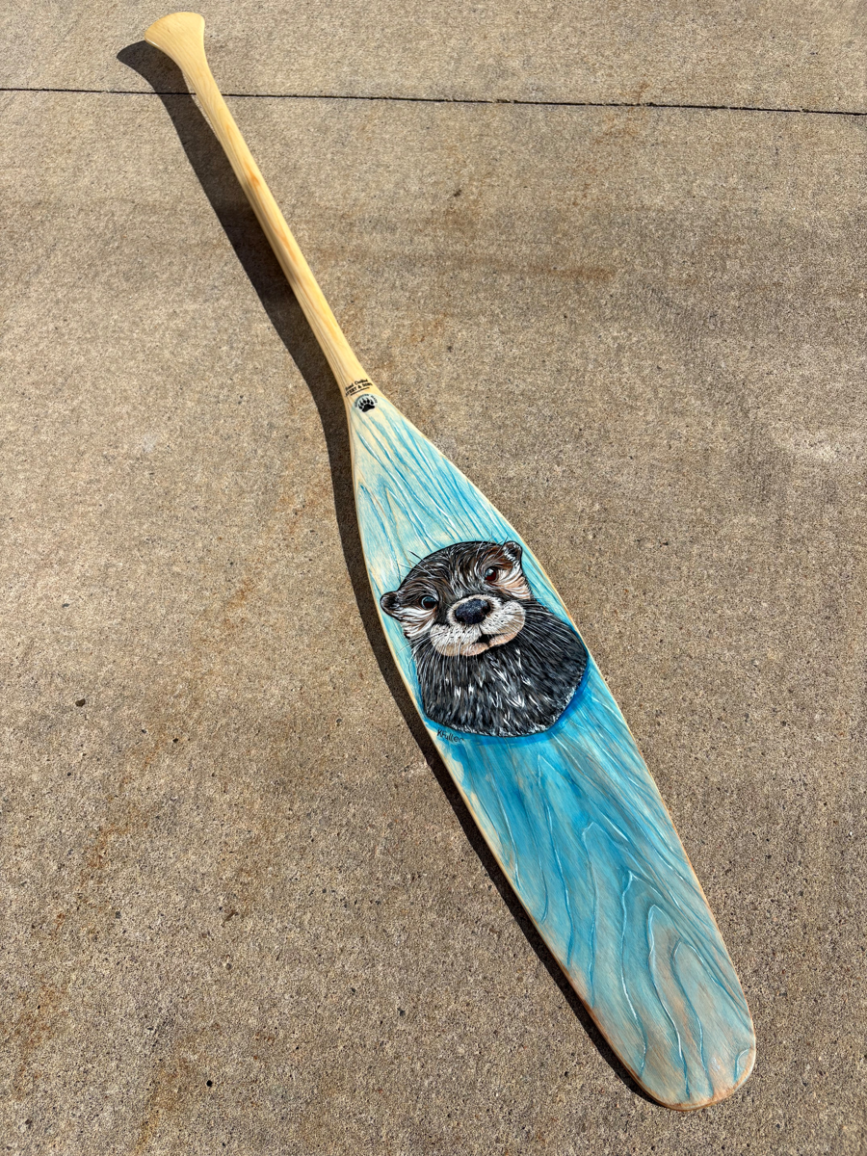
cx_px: 434
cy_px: 578
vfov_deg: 67.3
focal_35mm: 26
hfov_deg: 53.1
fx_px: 868
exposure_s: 1/5348
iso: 50
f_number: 1.6
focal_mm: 5.96
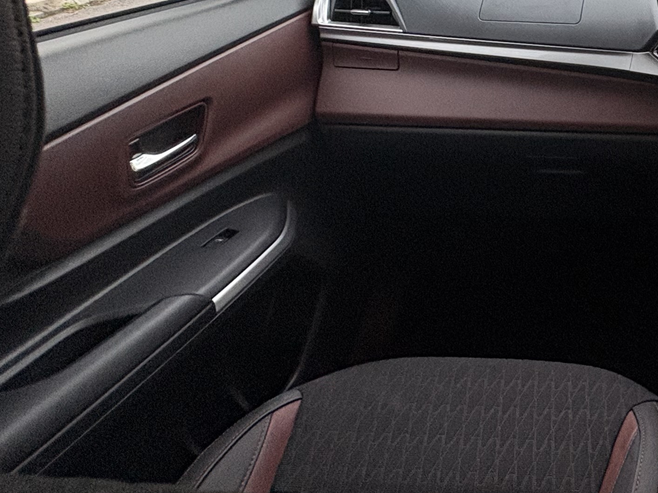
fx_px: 760
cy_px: -12
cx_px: 708
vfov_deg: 32.7
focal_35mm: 40
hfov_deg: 39.2
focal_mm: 2.22
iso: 250
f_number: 2.2
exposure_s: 1/60
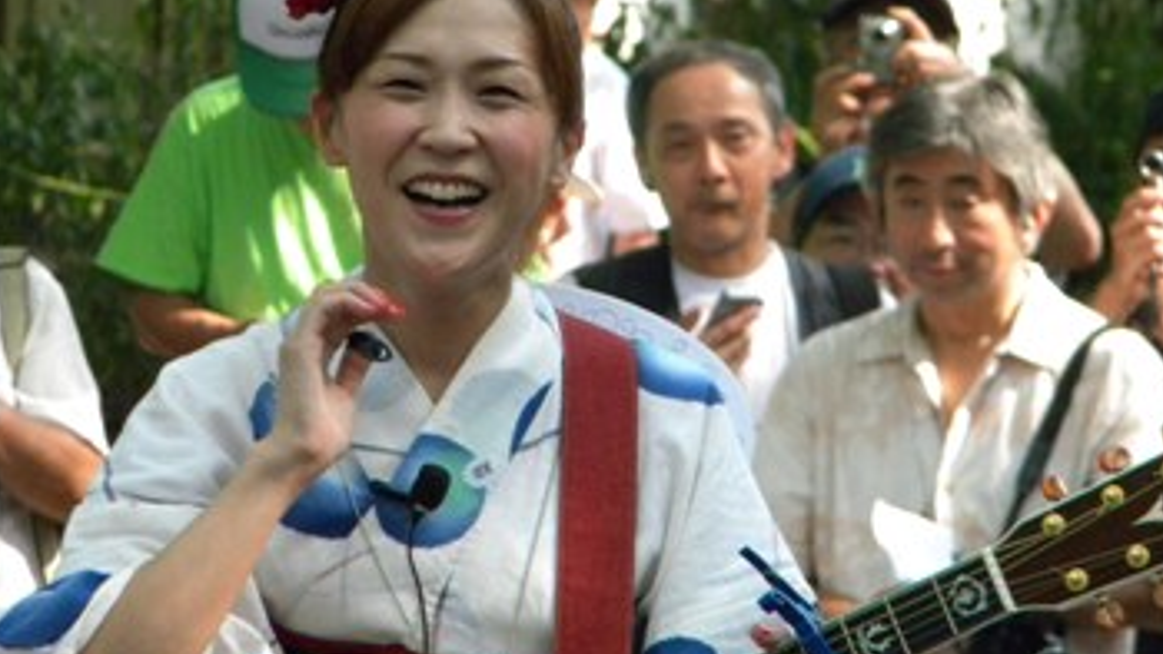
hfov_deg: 5.3
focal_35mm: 406
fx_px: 12522
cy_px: 206
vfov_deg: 3.0
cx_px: 573
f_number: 5.4
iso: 674
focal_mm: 60.7
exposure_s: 1/310
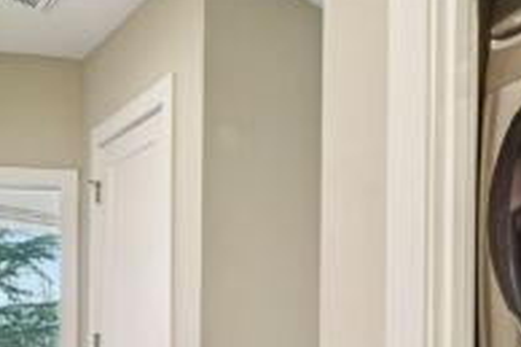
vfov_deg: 36.0
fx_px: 477
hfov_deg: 51.9
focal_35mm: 33
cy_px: 346
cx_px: 448
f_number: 8
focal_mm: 16
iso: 1600
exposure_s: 1/8
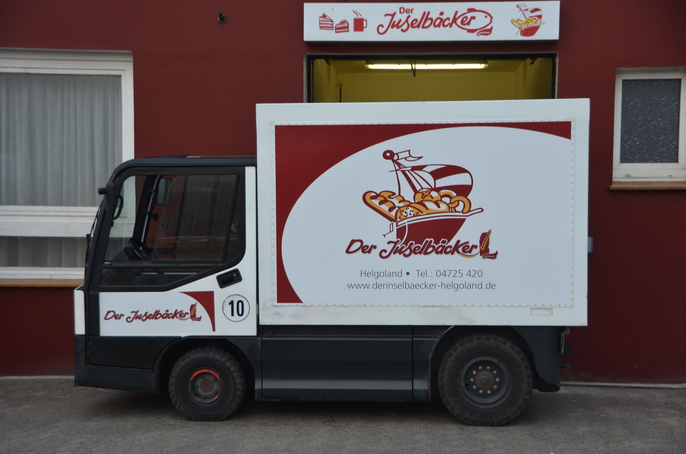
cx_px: 343
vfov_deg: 19.6
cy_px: 227
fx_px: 1312
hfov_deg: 29.3
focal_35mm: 69
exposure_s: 1/60
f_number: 4.5
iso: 320
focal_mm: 46
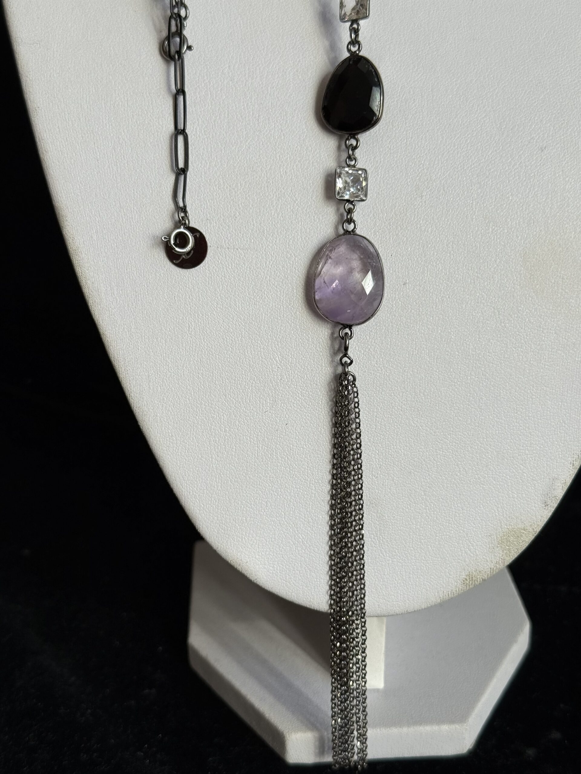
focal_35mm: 48
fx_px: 1074
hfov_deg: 30.3
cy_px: 387
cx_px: 290
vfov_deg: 39.7
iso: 80
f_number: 1.78
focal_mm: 6.76
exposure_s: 1/352
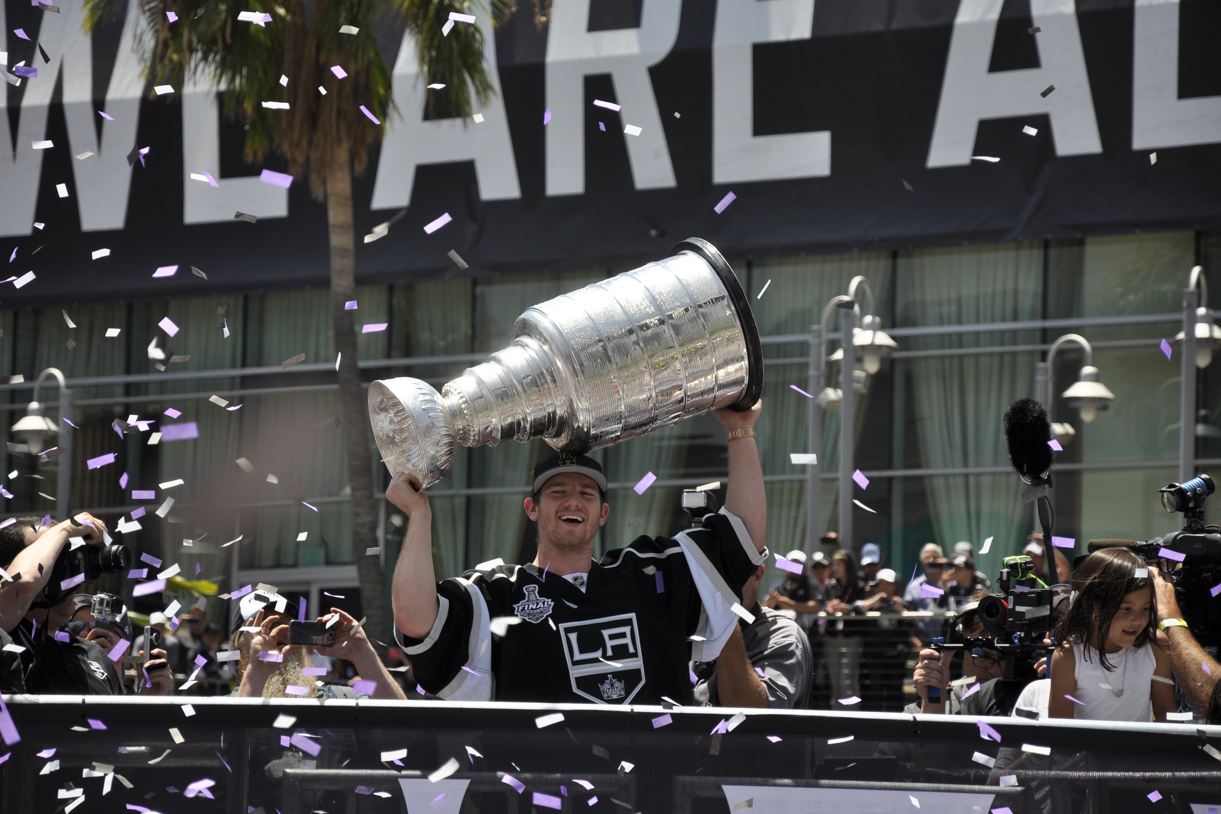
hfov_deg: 13.0
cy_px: 406
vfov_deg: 8.7
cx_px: 606
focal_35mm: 159
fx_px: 5375
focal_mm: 105
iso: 200
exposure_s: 1/1000
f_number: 5.6
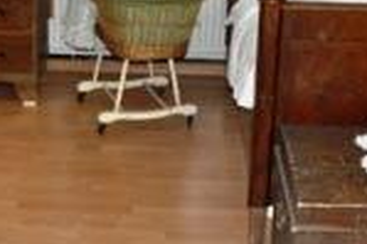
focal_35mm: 81
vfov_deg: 16.6
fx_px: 825
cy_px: 30
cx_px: 185
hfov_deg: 25.1
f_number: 3.5
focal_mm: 18
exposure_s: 1/60
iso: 800
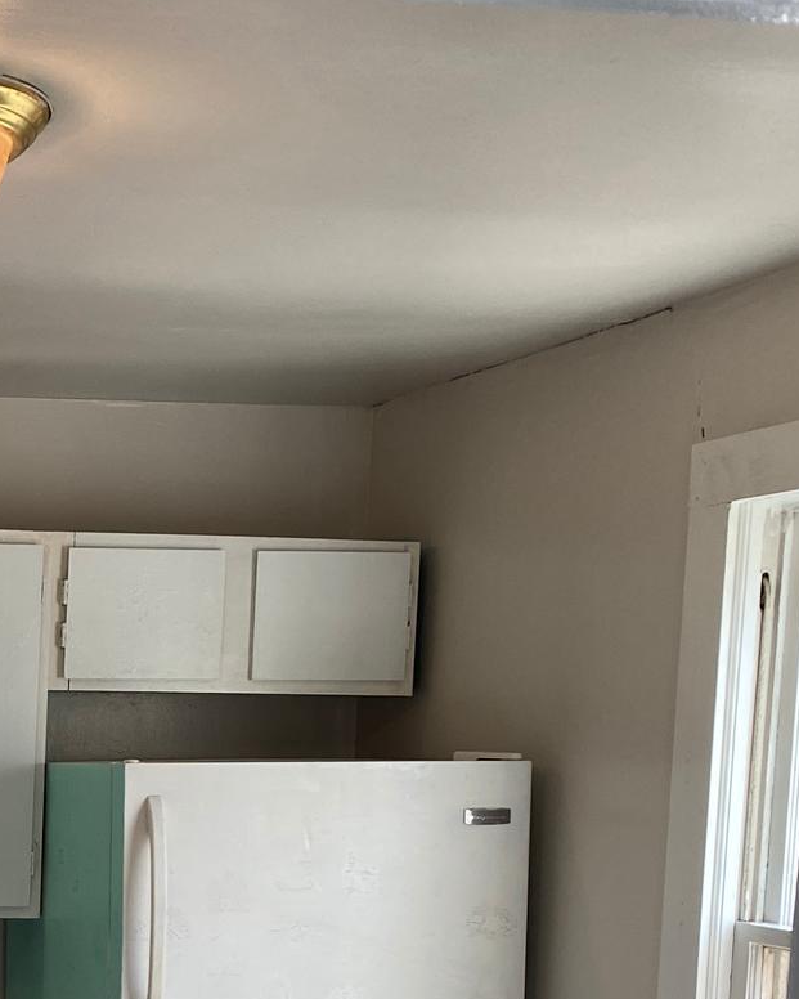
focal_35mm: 67
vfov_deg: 27.1
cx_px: -255
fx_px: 1980
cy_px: 946
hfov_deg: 20.7
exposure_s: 1/120
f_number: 1.8
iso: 64
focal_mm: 4.25
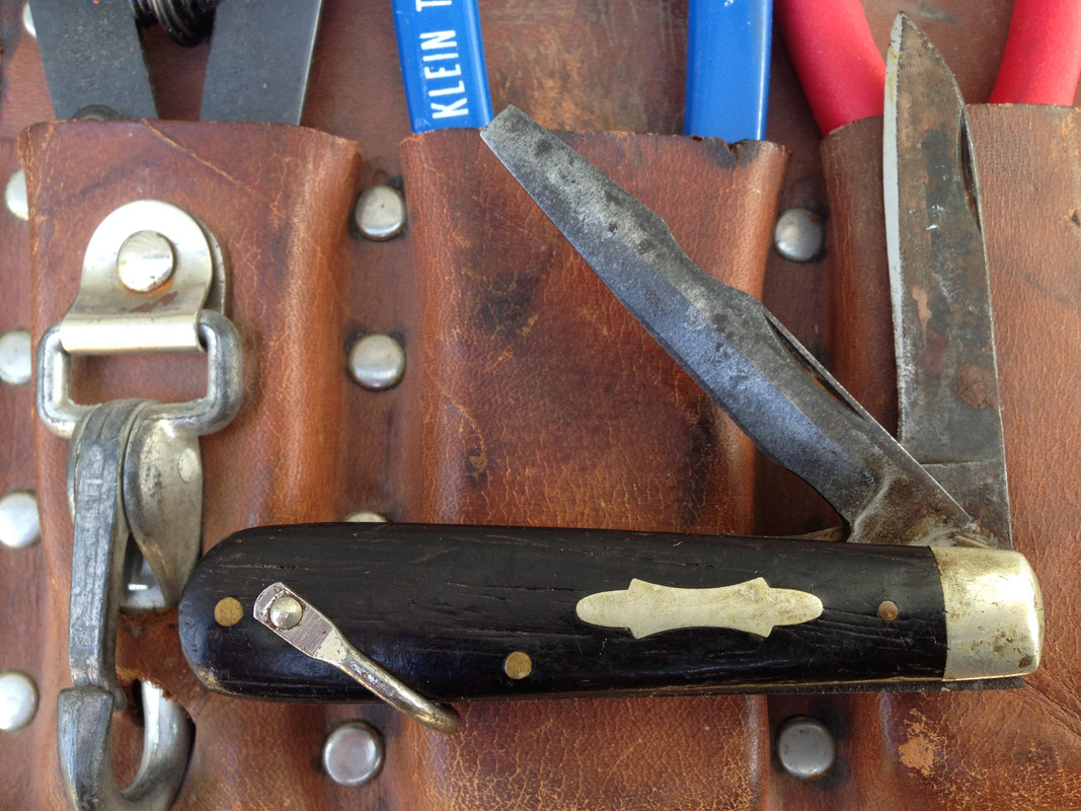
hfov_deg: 55.4
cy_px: 406
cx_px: 540
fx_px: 1030
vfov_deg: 42.9
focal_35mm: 33
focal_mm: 4.12
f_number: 2.4
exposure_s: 1/60
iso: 50
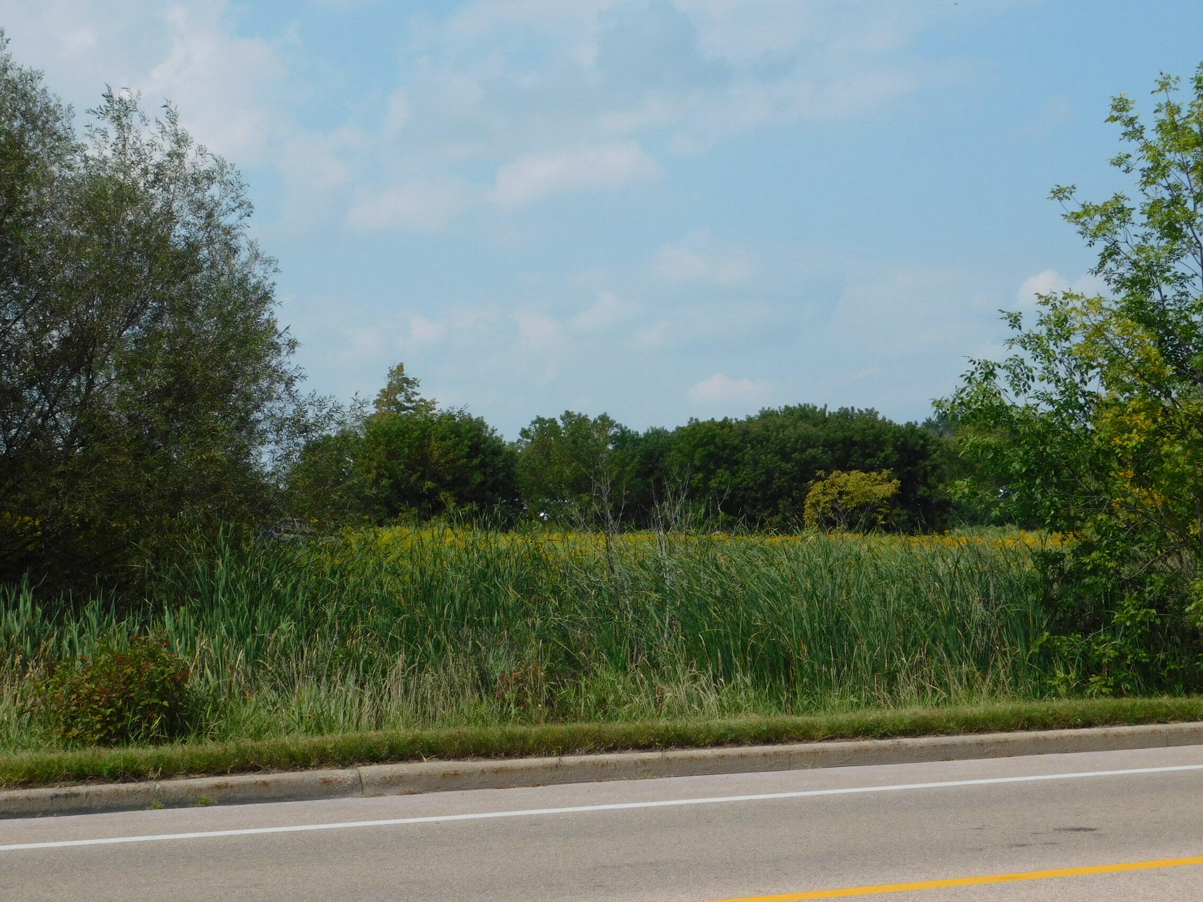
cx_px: 602
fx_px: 2294
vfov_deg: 22.3
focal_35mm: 66
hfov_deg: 29.4
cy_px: 451
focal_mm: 11.7
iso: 125
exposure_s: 1/1250
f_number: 4.2
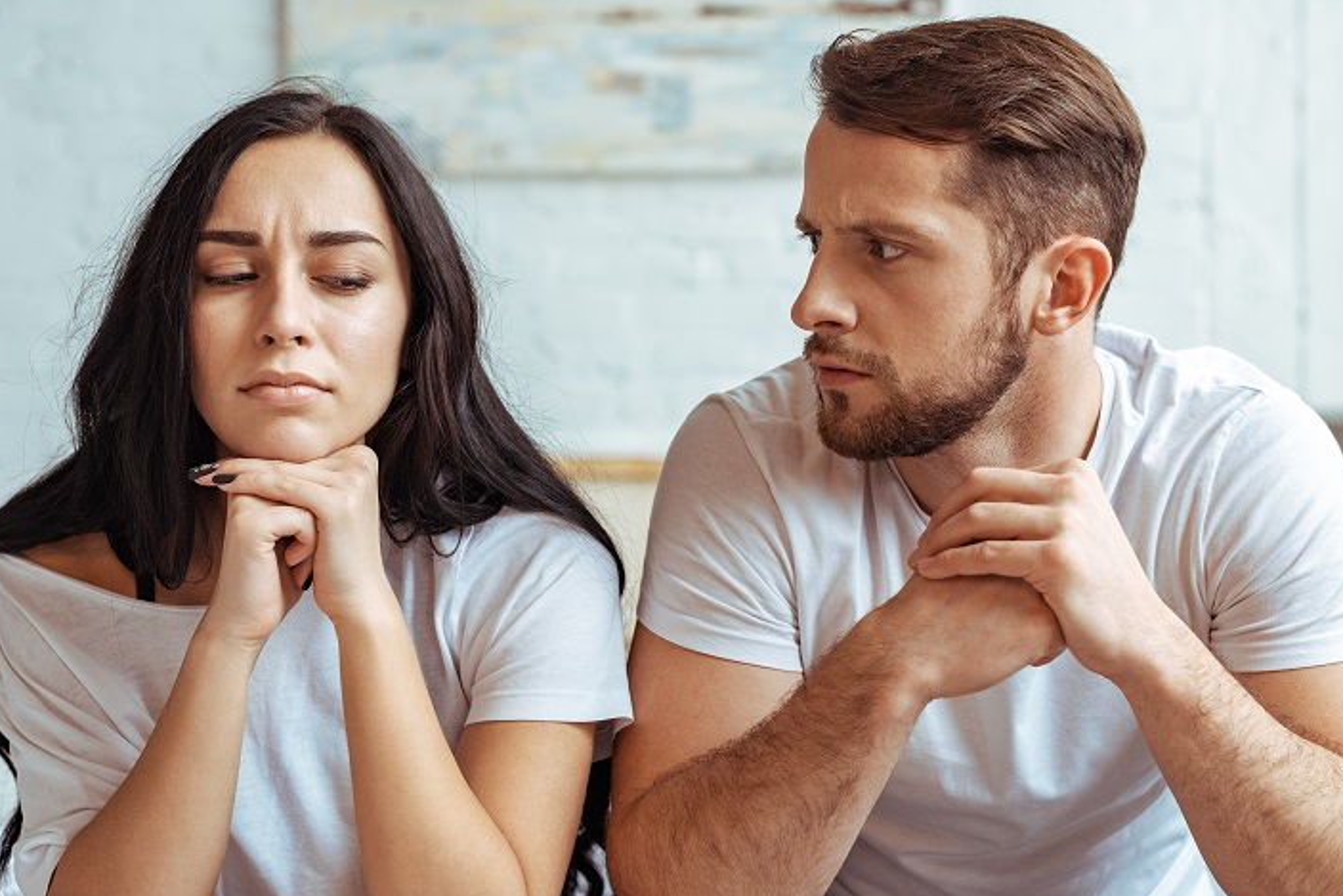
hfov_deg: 31.4
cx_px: 657
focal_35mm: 64
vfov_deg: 21.3
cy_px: 449
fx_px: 2388
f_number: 3.5
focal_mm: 50
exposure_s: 1/160
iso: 800
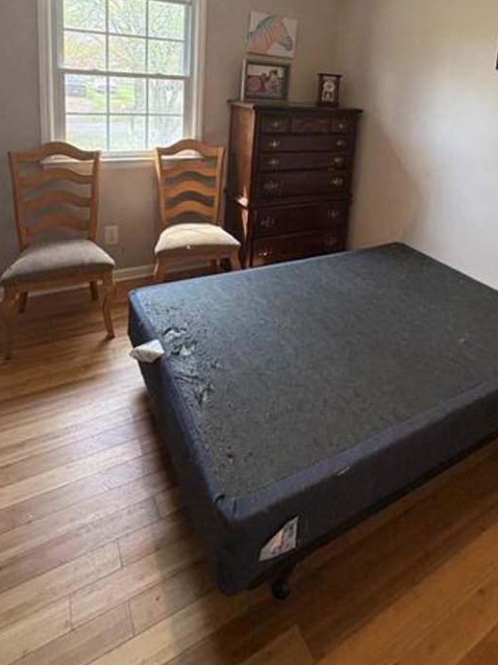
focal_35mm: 23
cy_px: 149
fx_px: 441
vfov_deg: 68.1
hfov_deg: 58.3
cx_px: 305
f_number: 2.2
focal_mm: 2.22
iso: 400
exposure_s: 1/120
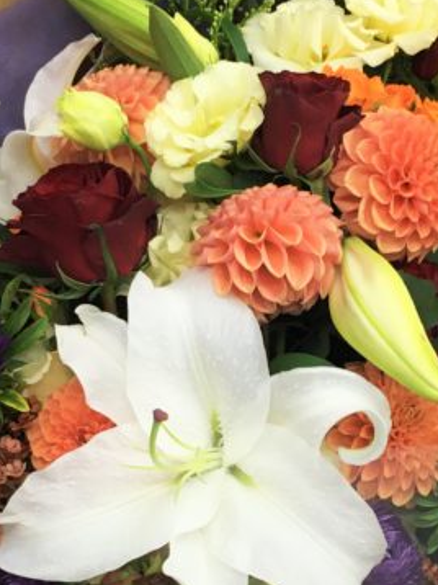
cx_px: 234
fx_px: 1402
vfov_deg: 23.4
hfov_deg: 17.8
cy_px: 410
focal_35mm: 83
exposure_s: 1/30
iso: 25
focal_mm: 4.15
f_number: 2.2
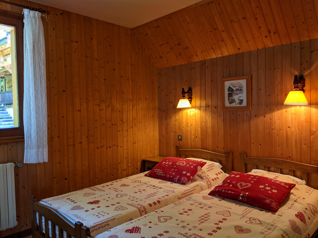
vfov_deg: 51.4
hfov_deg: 65.3
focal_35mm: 27
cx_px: 159
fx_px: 248
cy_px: 119
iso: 71
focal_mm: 4.44
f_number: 1.8
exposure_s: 1/49.9
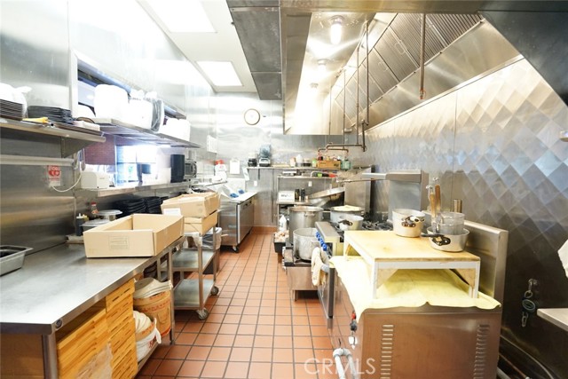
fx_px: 252
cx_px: 284
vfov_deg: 73.8
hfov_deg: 96.7
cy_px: 190
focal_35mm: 16
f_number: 4
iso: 5000
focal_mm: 16
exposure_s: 1/60
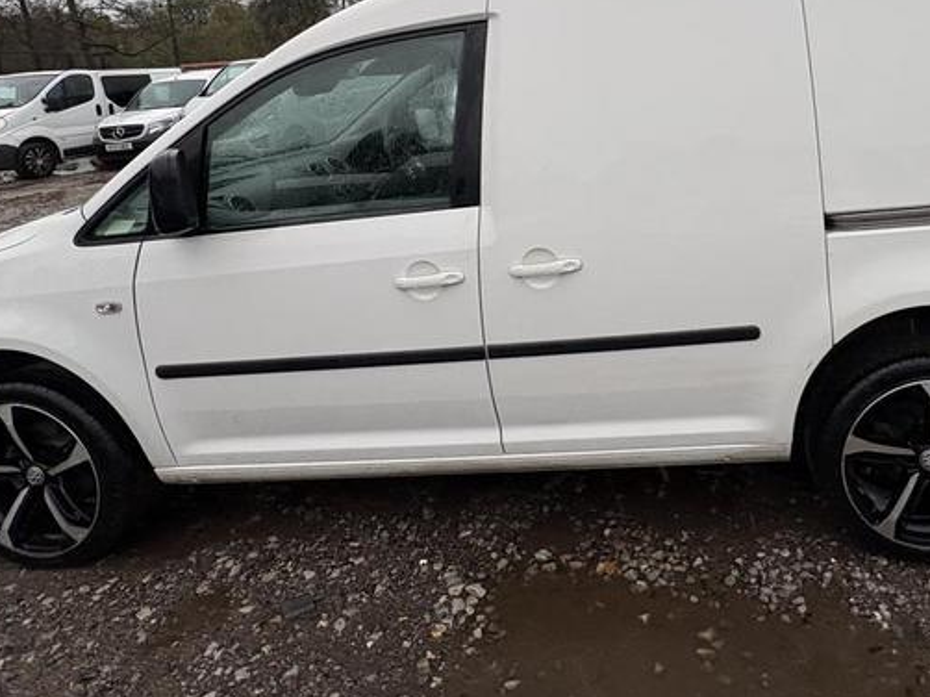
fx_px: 671
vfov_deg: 51.9
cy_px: 156
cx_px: 626
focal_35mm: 25
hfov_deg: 67.4
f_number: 2.2
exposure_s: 1/99
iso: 80
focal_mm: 2.22
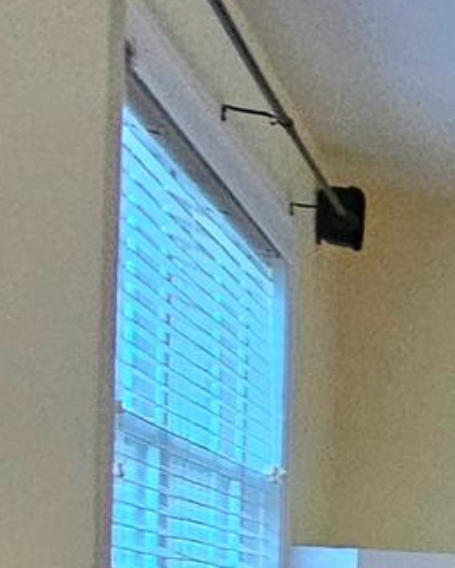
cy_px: 600
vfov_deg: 22.4
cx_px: 1763
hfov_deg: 8.5
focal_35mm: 81
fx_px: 1363
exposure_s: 1/40
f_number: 2.2
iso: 320
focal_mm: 2.2
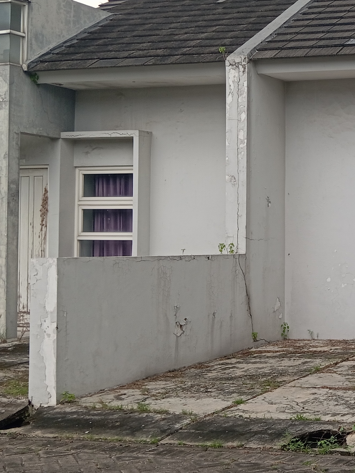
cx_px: 521
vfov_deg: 29.8
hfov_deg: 19.8
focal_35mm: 65
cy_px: 224
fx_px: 889
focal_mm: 4.22
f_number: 1.8
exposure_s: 1/412
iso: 55
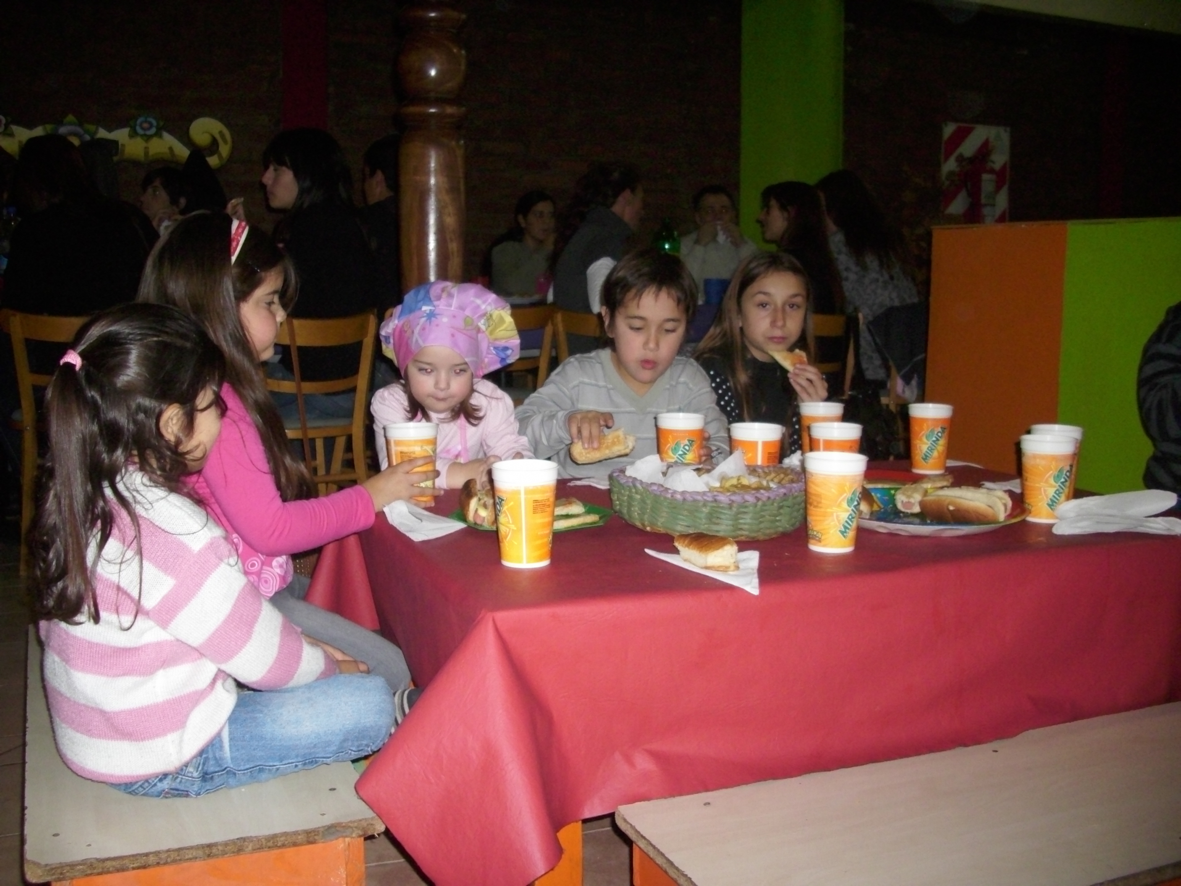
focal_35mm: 31
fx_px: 1058
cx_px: 590
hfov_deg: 58.4
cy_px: 443
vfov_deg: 45.4
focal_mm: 6.2
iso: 200
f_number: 2.8
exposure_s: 1/200
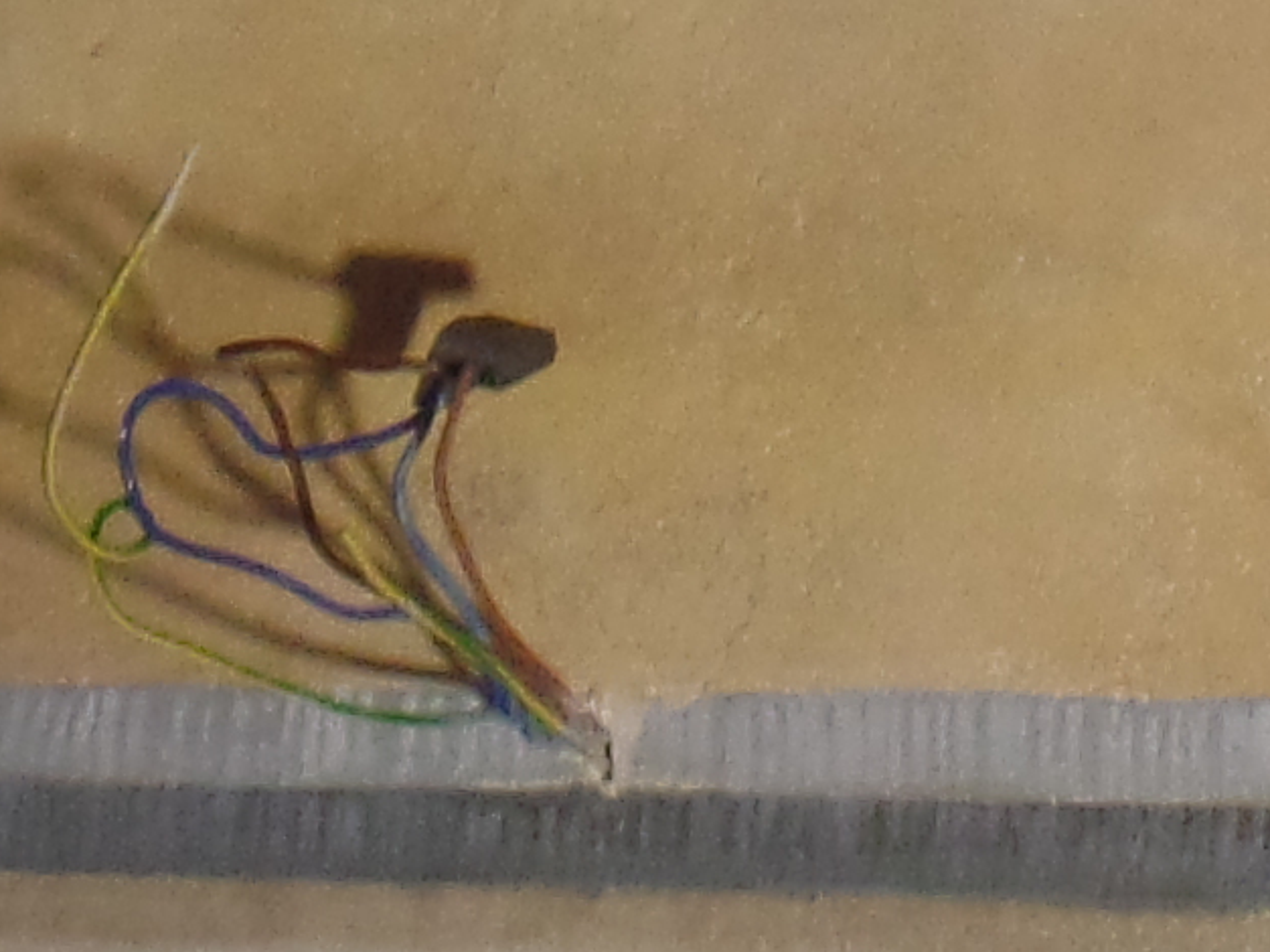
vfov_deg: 8.2
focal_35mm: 169
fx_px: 6199
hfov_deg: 11.7
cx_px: 877
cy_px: -1185
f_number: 2.8
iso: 200
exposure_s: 1/30
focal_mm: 4.1
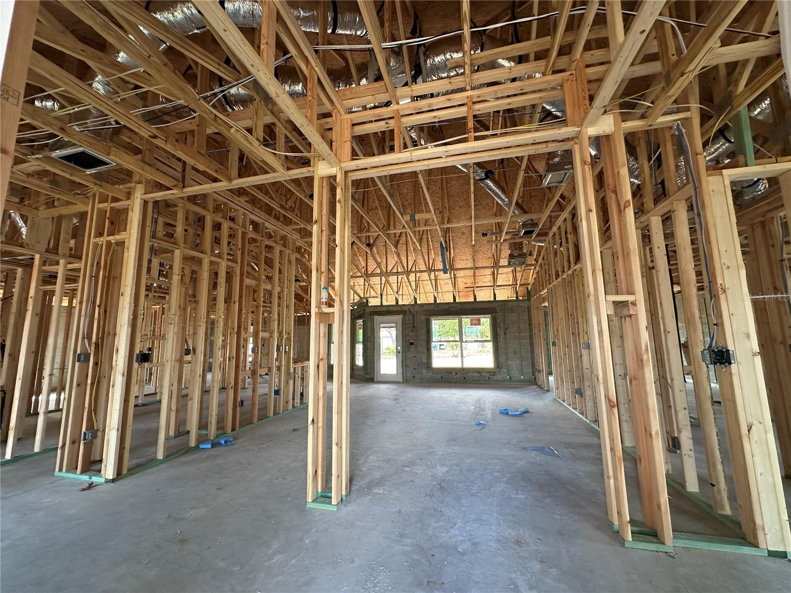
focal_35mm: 14
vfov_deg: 85.7
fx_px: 320
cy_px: 296
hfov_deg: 102.1
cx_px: 396
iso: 160
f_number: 2.2
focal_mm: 2.22
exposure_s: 1/99
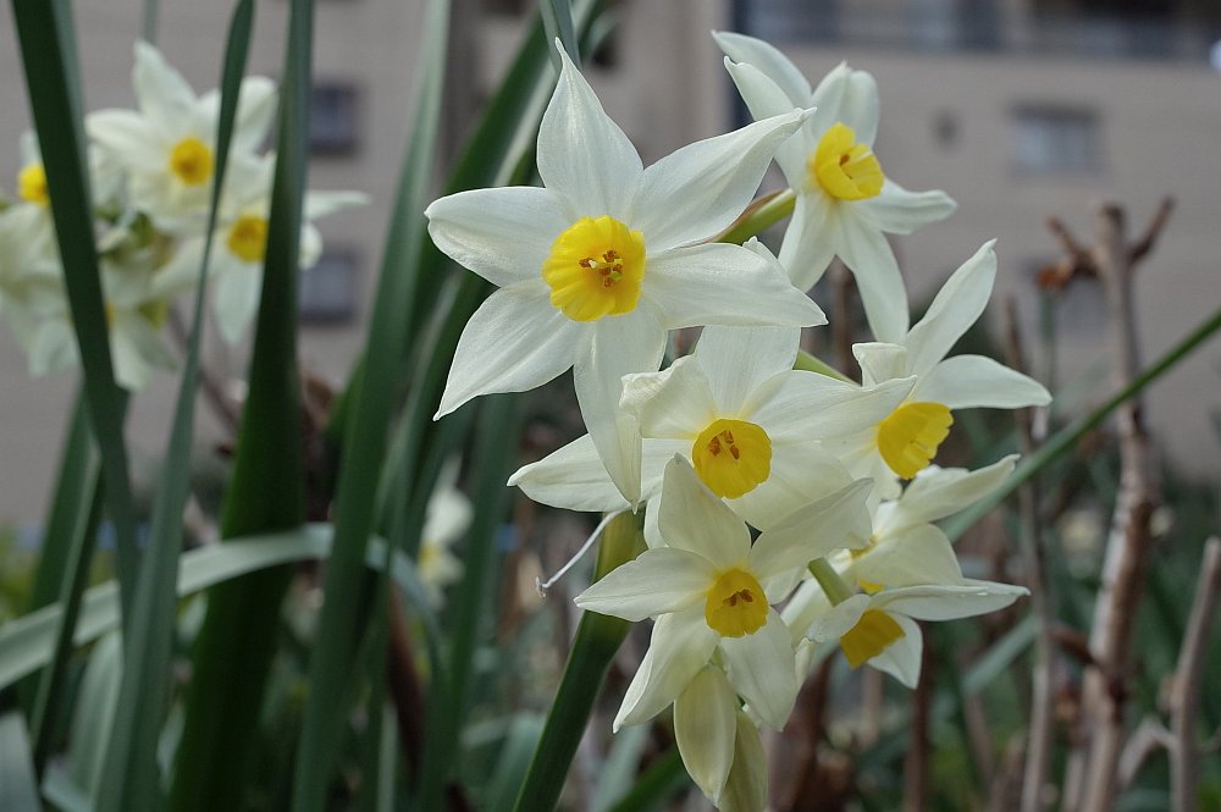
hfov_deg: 41.9
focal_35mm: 47
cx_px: 610
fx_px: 1593
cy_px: 406
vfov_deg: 28.6
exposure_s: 1/250
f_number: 5.6
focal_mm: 18.3
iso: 160
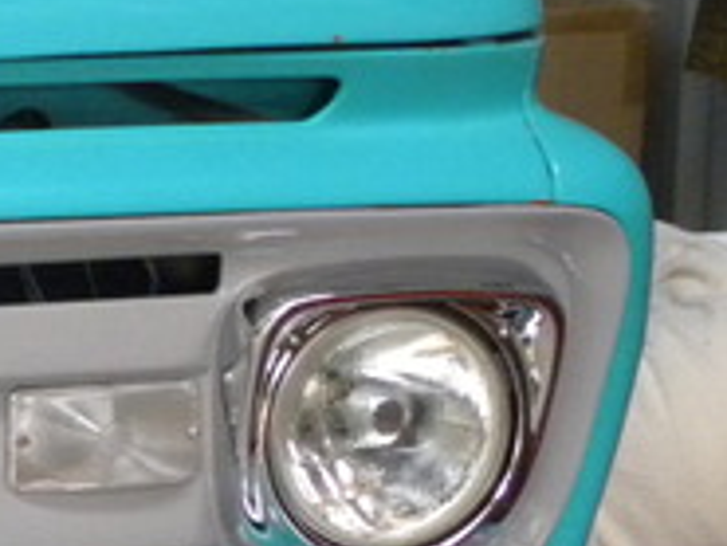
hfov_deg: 8.3
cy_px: 141
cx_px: -798
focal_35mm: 225
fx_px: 4728
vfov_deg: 6.6
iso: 400
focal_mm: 9.2
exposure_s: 1/60.2
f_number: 3.5
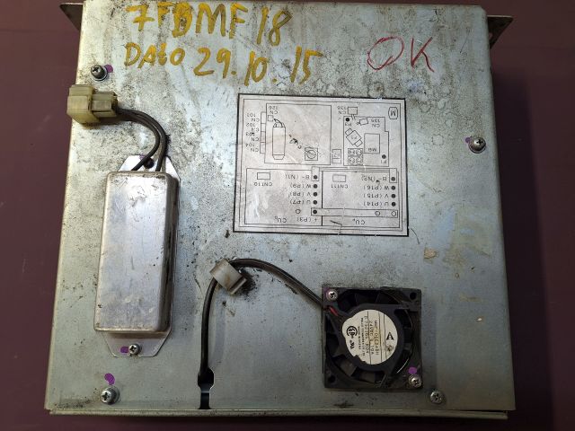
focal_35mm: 23
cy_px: 216
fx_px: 382
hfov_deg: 73.9
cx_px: 288
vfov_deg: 58.9
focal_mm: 5.54
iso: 50
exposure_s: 1/50
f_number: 1.8
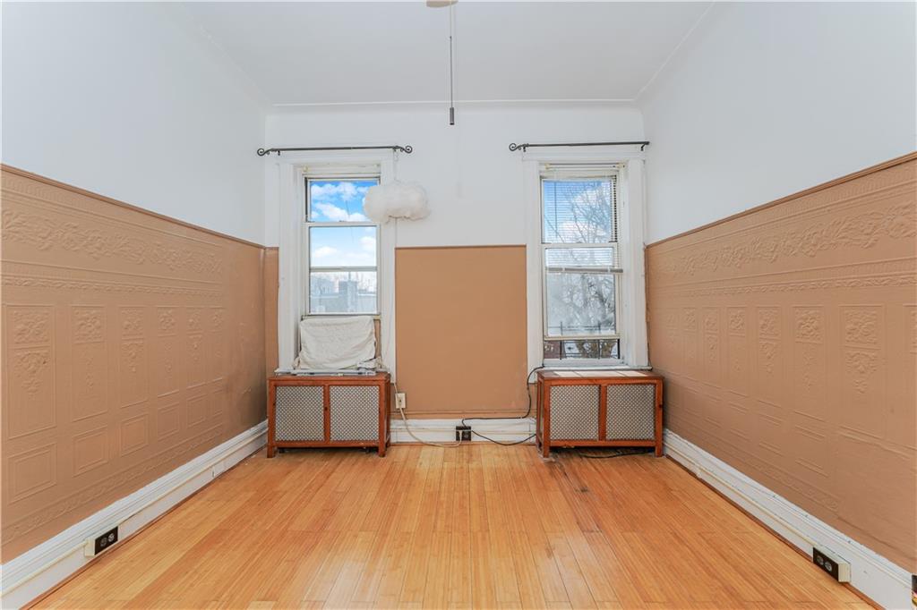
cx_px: 458
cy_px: 305
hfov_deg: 96.8
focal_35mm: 16
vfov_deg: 73.7
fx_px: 407
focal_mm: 16
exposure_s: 1/125
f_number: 8
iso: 100
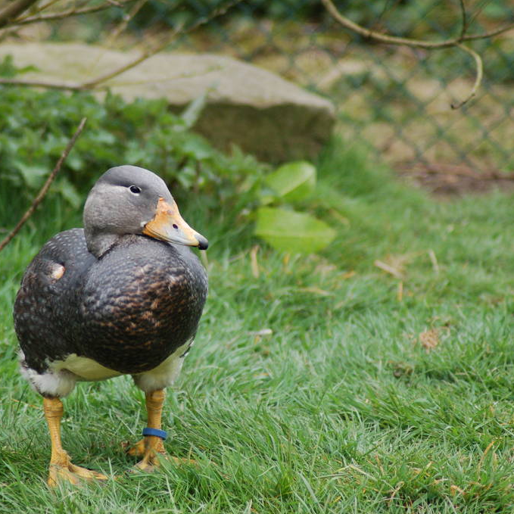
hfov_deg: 6.3
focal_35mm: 279
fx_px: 4681
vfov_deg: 6.3
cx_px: 148
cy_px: 257
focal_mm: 145
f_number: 4.5
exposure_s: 1/500
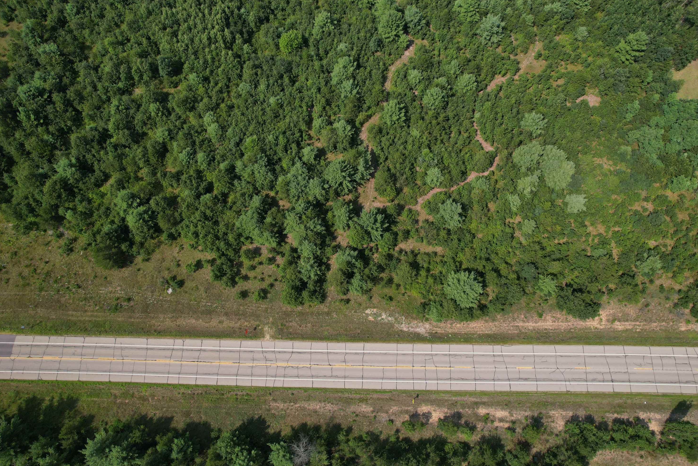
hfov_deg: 76.1
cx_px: 345
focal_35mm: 23
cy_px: 229
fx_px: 446
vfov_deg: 55.1
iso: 110
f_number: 2.8
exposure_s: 1/725
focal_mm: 8.38
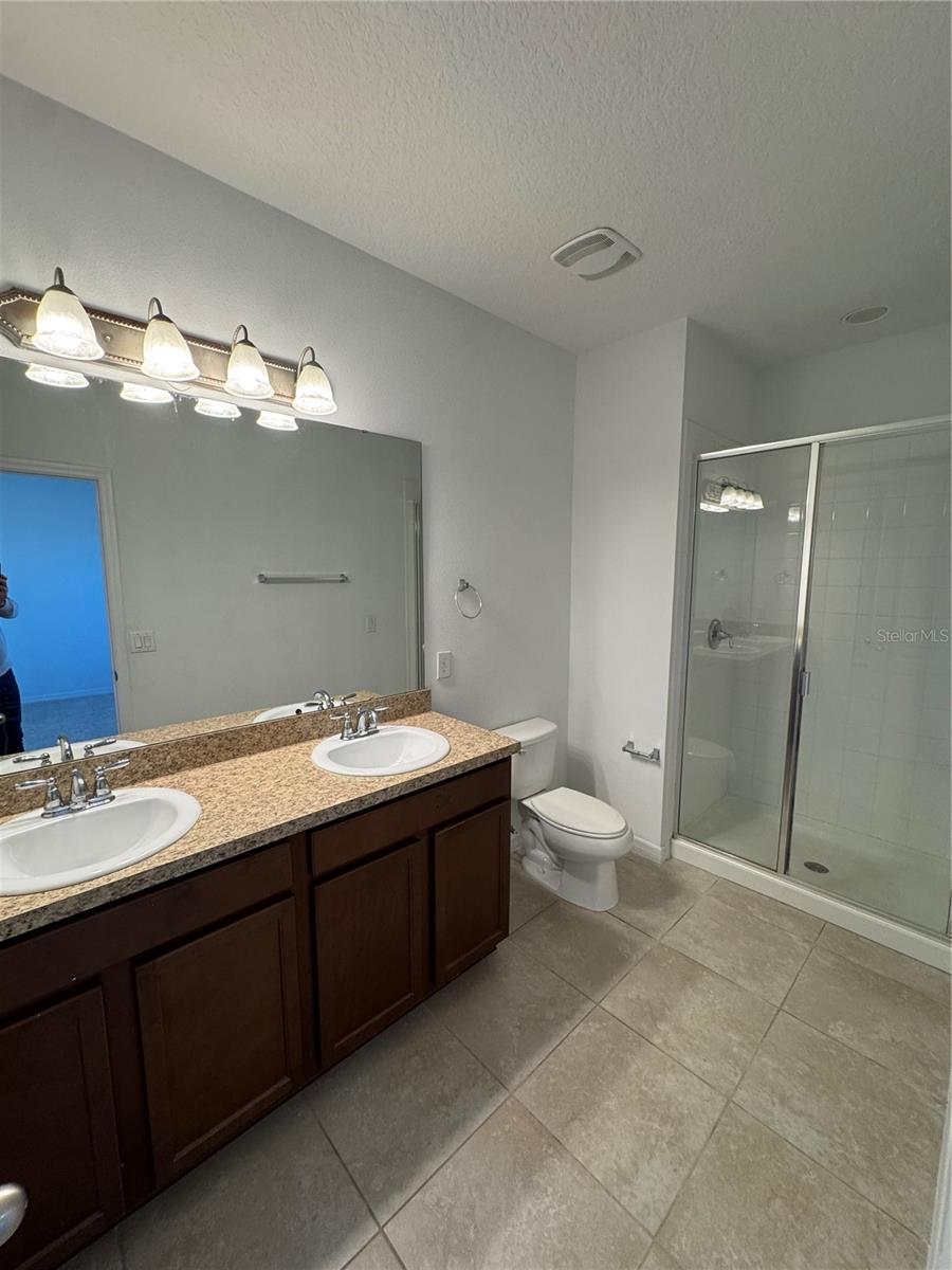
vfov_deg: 102.1
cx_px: 476
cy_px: 635
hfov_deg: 85.7
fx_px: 513
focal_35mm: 14
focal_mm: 2.22
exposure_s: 1/120
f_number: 2.2
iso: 160
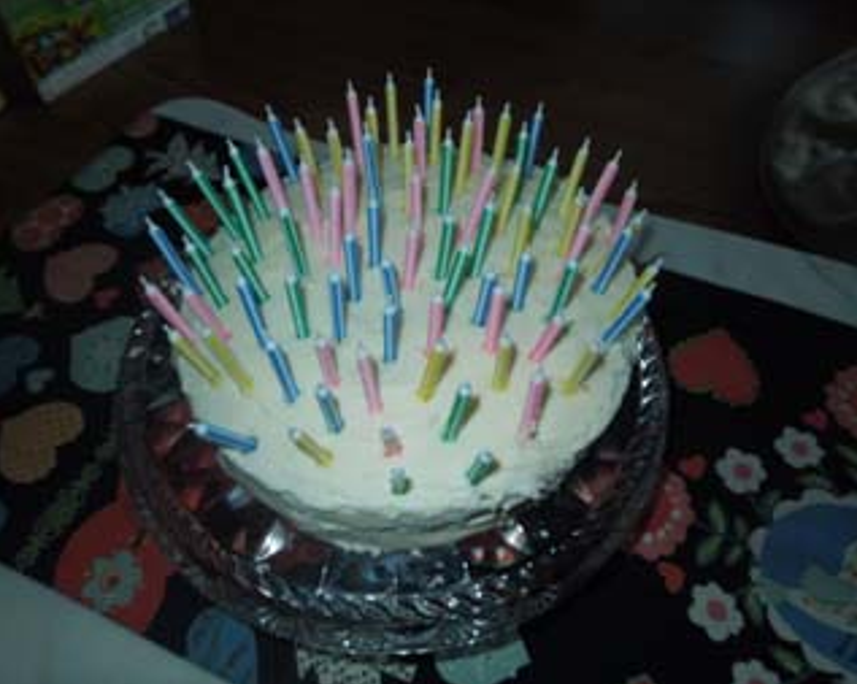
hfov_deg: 64.1
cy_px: 347
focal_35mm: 27
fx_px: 684
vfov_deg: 53.1
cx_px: 424
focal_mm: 4.5
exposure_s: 1/30
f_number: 3.3
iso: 100
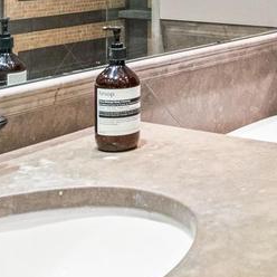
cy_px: -55
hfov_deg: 21.0
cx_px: 296
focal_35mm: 79
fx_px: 715
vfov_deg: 20.5
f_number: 4
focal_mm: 16
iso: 1600
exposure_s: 1/8
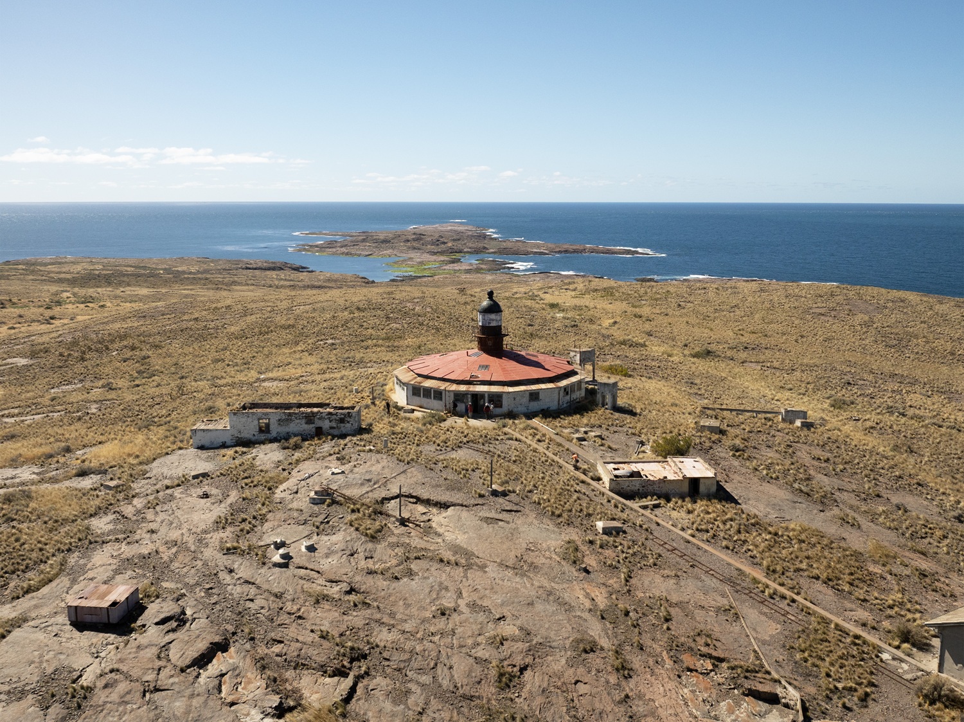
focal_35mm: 24
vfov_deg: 56.8
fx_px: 668
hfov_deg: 71.6
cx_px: 482
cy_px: 361
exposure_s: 1/5000
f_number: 2.8
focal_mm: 12.29
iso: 200
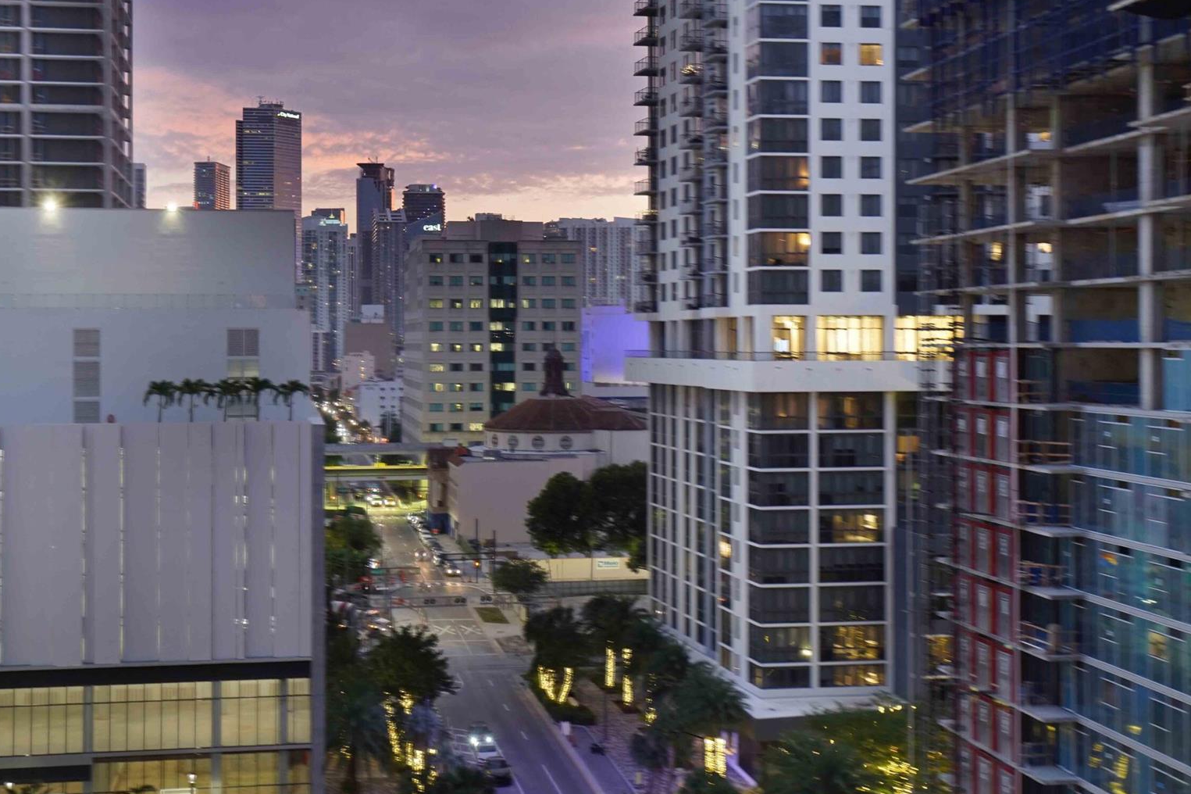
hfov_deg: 41.8
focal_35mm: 47
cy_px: 353
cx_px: 517
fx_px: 1554
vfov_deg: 28.6
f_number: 5
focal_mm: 35
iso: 320
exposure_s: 1/1.6
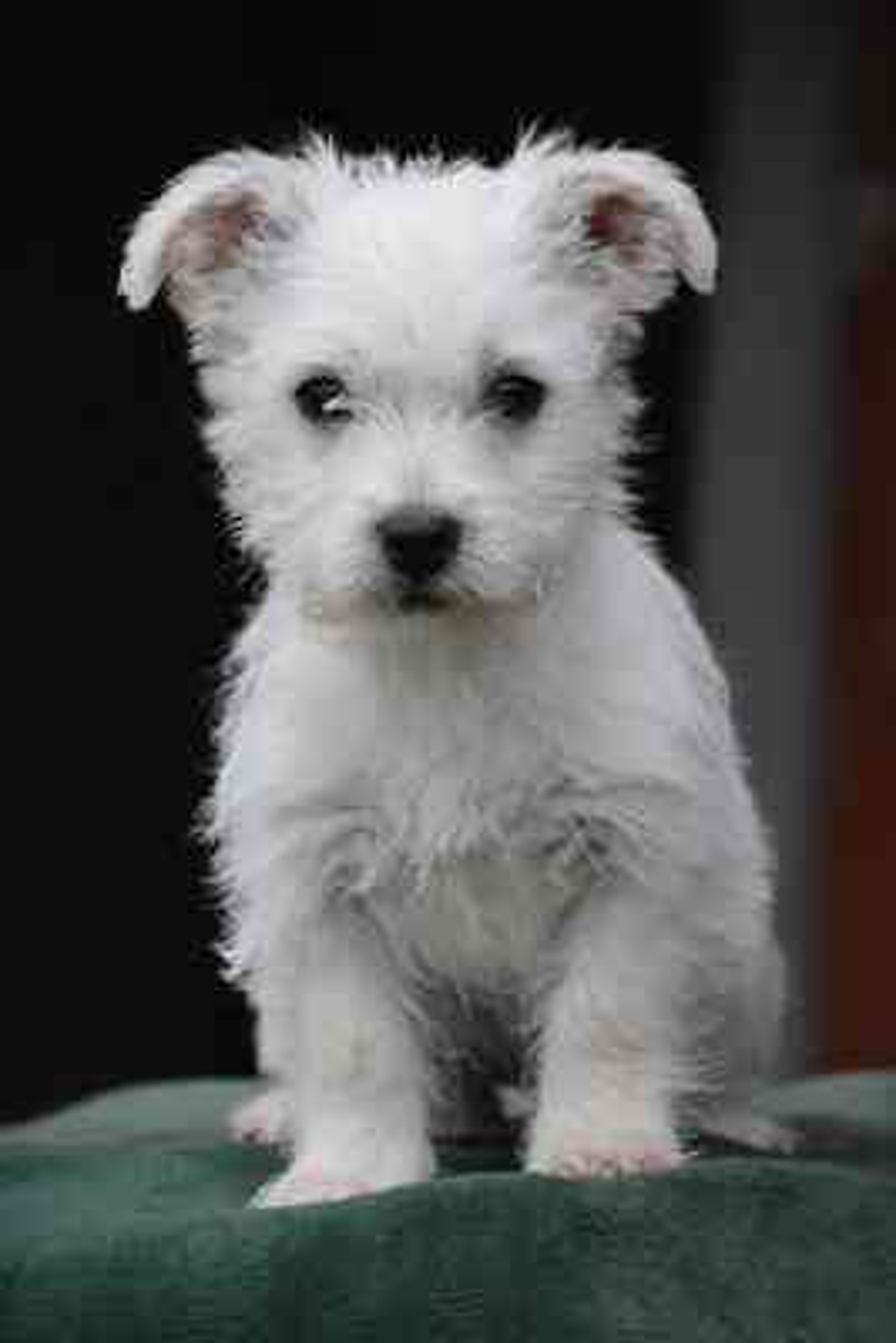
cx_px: 448
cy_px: 672
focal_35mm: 195
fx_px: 7273
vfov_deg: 10.5
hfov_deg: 7.0
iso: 2500
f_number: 6.3
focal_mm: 130
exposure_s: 1/1600
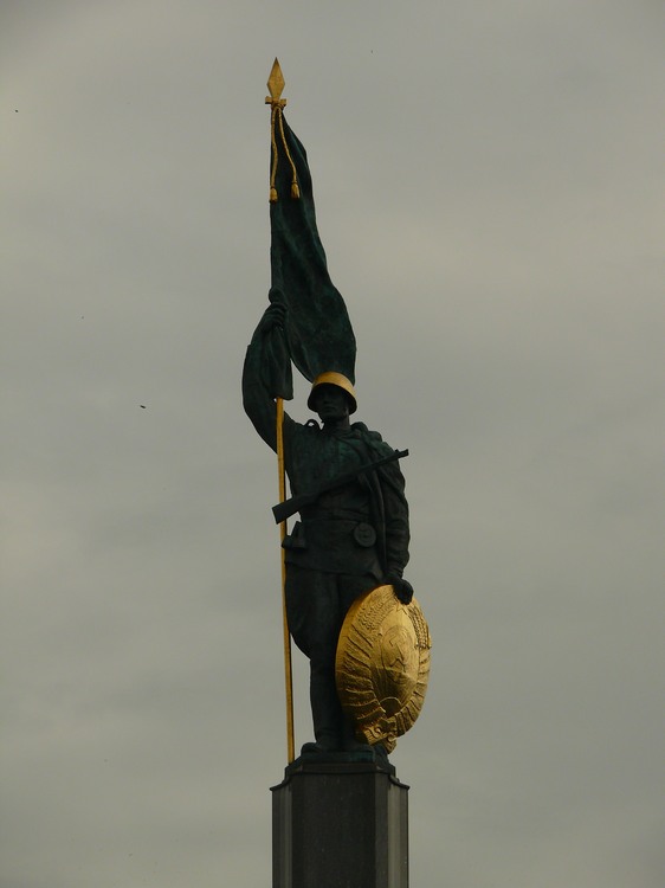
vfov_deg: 8.9
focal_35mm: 222
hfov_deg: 6.7
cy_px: 444
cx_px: 332
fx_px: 5690
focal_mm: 47
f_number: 5.6
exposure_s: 1/400
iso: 100
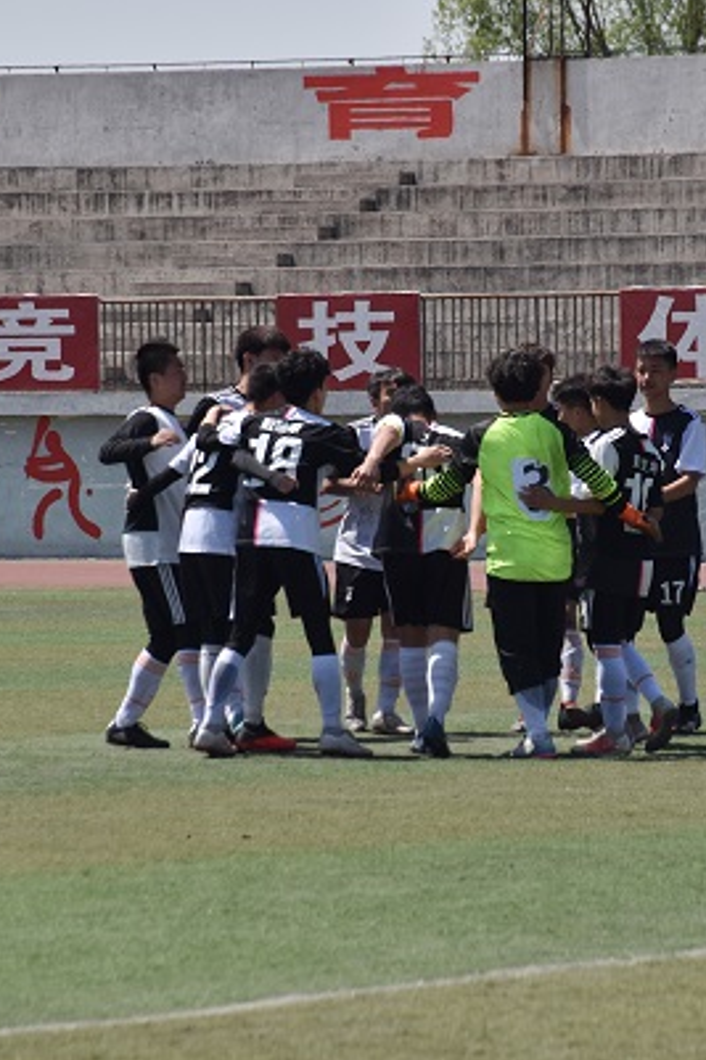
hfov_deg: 4.1
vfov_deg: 6.2
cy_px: 534
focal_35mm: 335
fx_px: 9862
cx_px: 465
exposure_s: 1/1000
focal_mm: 140
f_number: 9
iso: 160
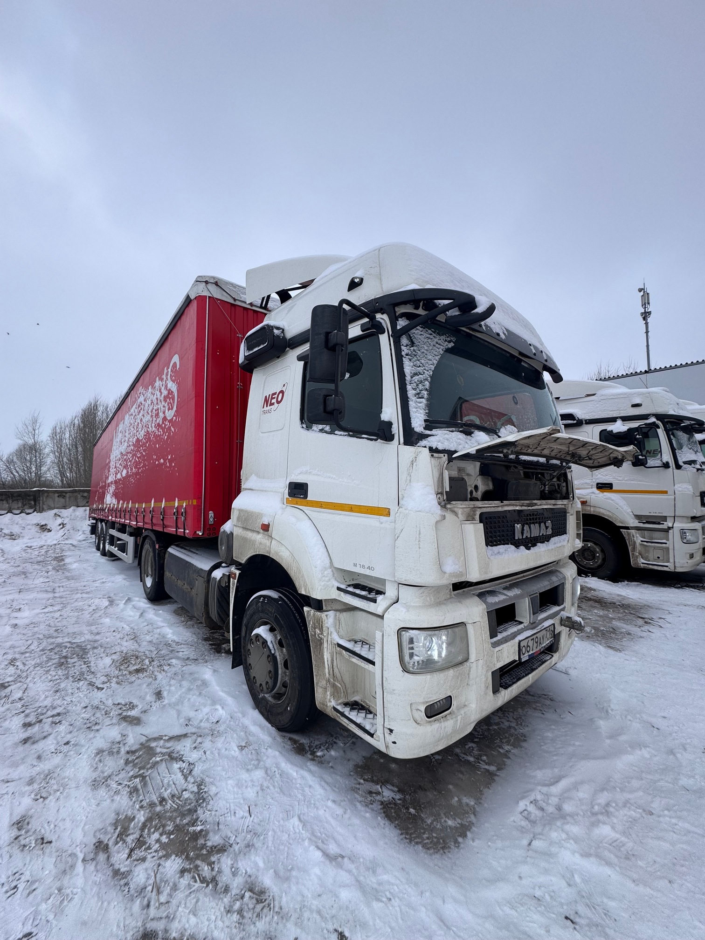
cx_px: 352
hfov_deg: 85.7
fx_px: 380
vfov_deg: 102.1
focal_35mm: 14
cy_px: 470
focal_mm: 2.22
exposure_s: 1/1048
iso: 50
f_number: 2.2
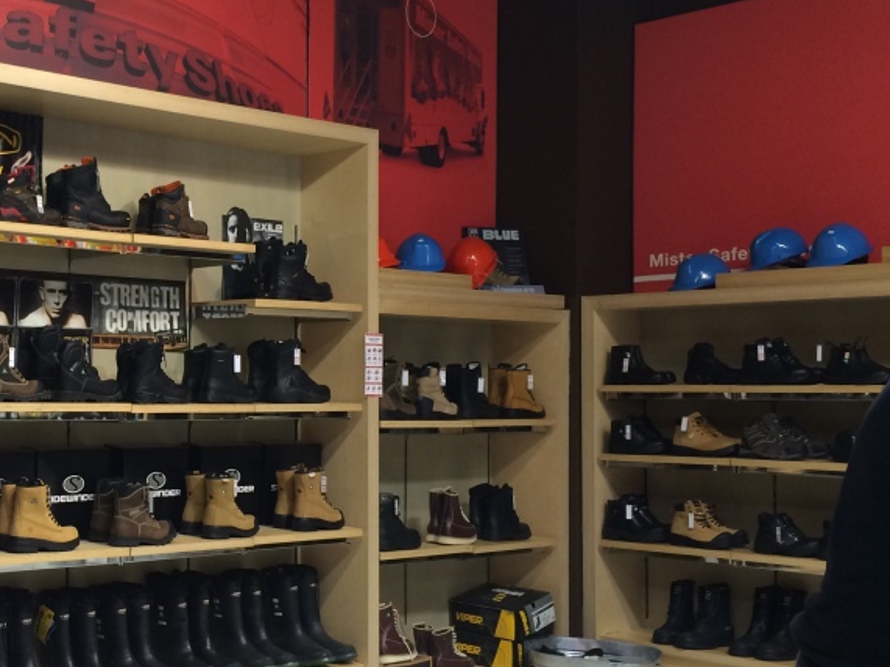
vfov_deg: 28.0
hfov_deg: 34.8
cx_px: 97
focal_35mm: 52
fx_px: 1337
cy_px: 377
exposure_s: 1/30
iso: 80
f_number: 2.2
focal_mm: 4.15
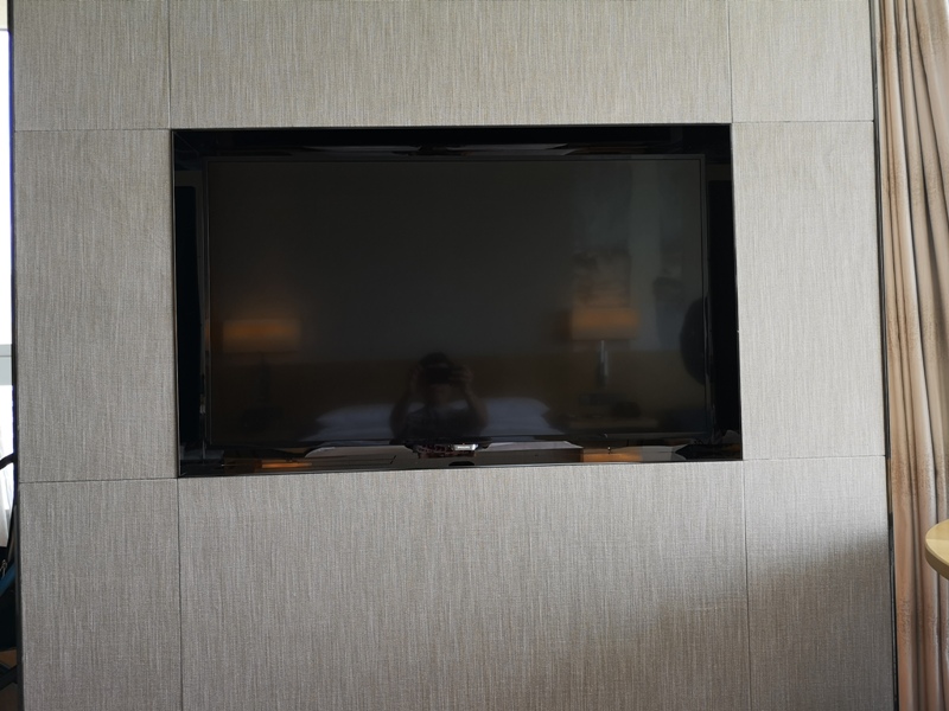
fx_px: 740
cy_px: 356
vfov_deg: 51.4
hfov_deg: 65.3
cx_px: 474
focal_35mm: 27
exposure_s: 1/50
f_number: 1.8
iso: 64
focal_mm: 3.95
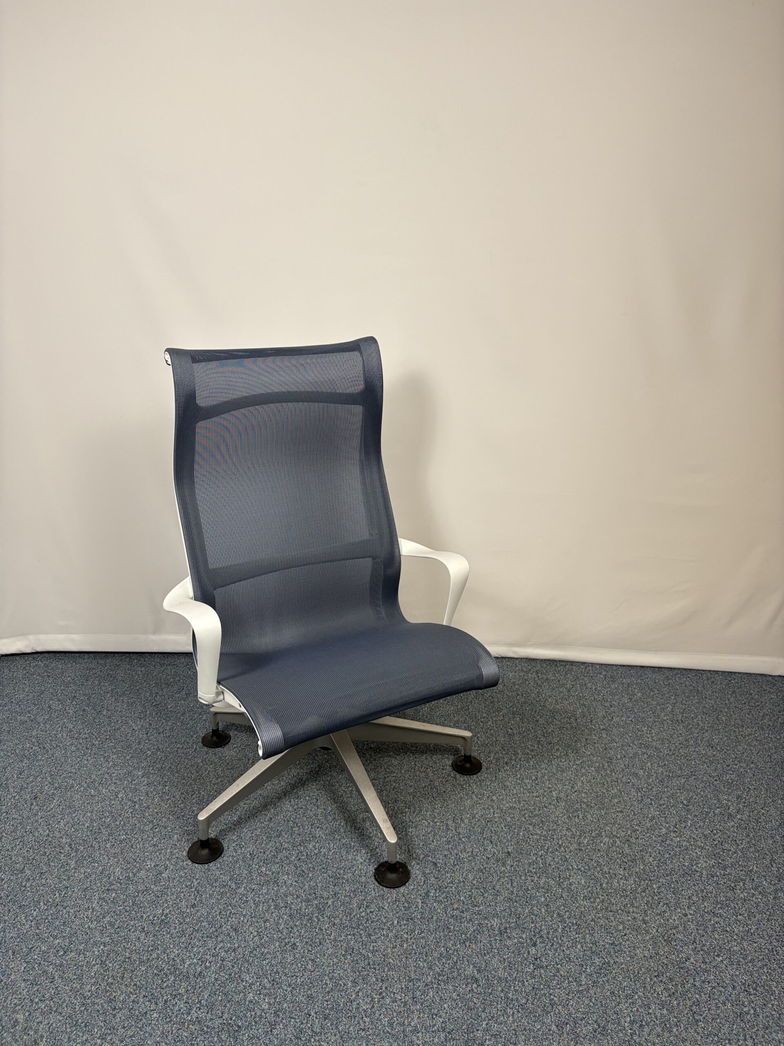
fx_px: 785
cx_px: 392
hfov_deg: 53.1
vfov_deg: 67.3
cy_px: 523
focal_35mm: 26
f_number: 1.6
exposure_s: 1/100
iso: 100
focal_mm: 5.96
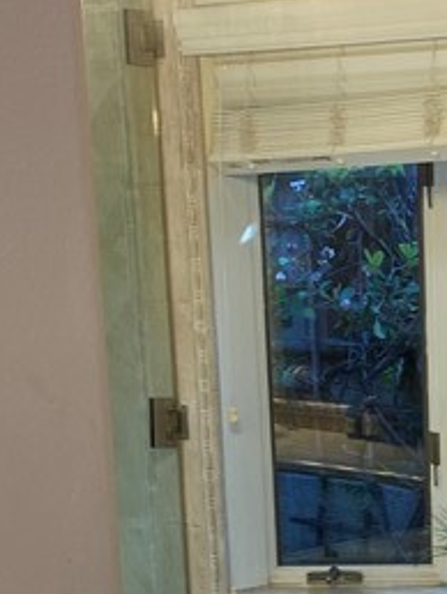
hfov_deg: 13.8
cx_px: 606
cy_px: 751
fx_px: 1770
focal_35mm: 103
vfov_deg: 17.9
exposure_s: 1/60
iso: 80
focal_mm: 4.25
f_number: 1.8
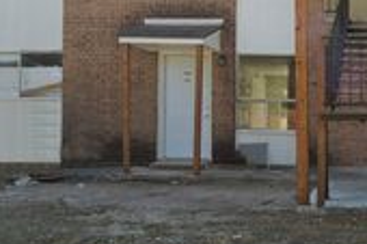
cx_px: 378
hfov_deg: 37.0
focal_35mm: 47
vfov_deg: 28.6
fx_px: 479
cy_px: 113
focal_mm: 16
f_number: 5
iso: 100
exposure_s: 1/100
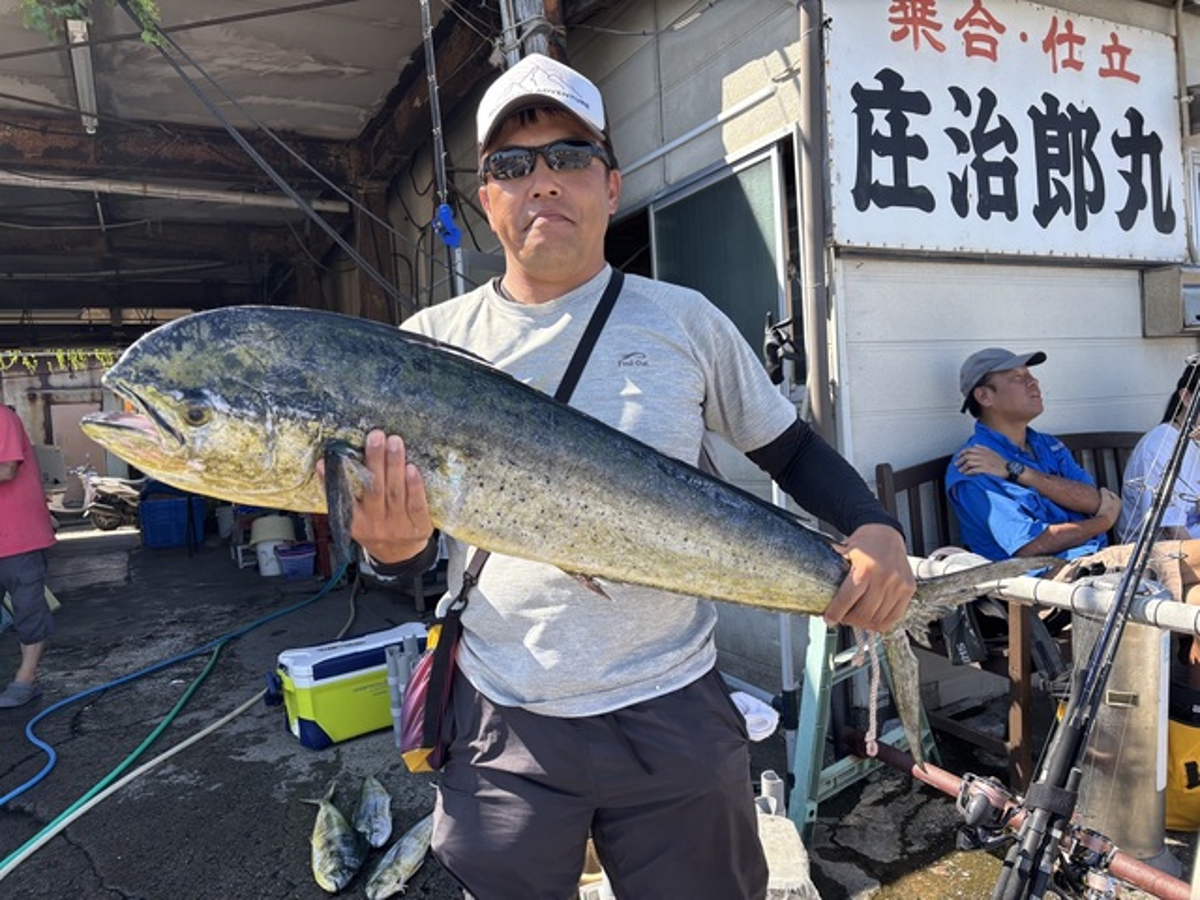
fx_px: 901
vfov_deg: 53.1
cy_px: 450
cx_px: 600
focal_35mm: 26
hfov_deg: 67.3
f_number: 1.6
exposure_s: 1/769
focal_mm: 5.96
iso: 50
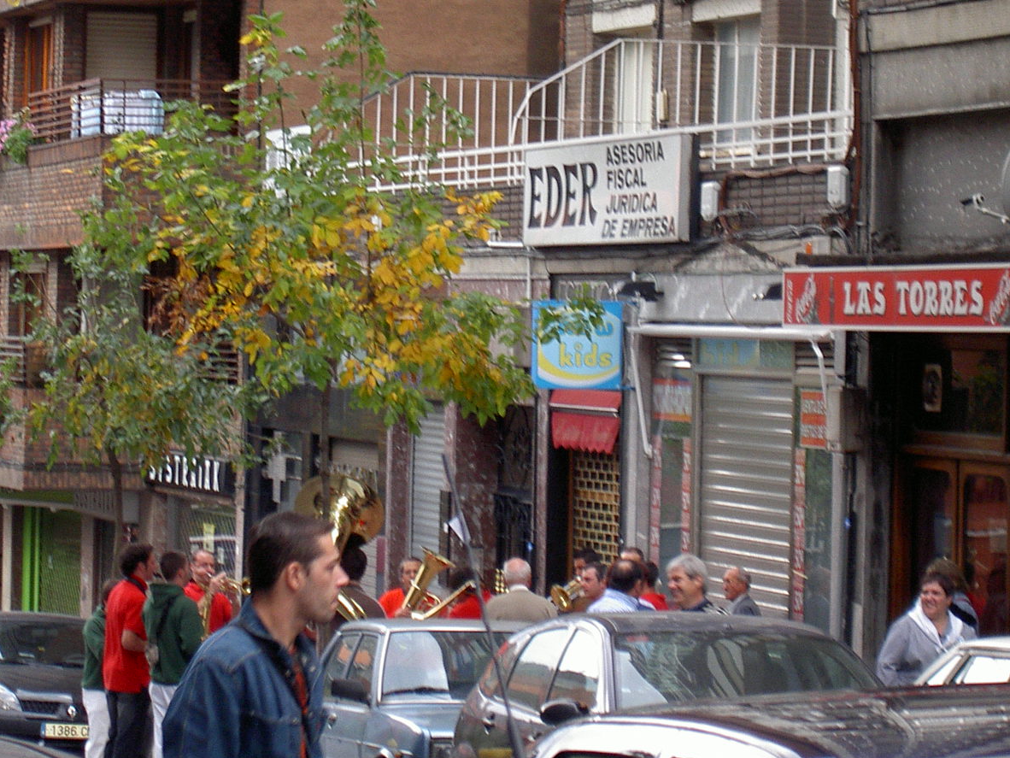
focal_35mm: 157
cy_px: 267
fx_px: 4582
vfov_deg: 9.5
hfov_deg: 12.6
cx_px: 422
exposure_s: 1/89.3
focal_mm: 24
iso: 100
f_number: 4.9
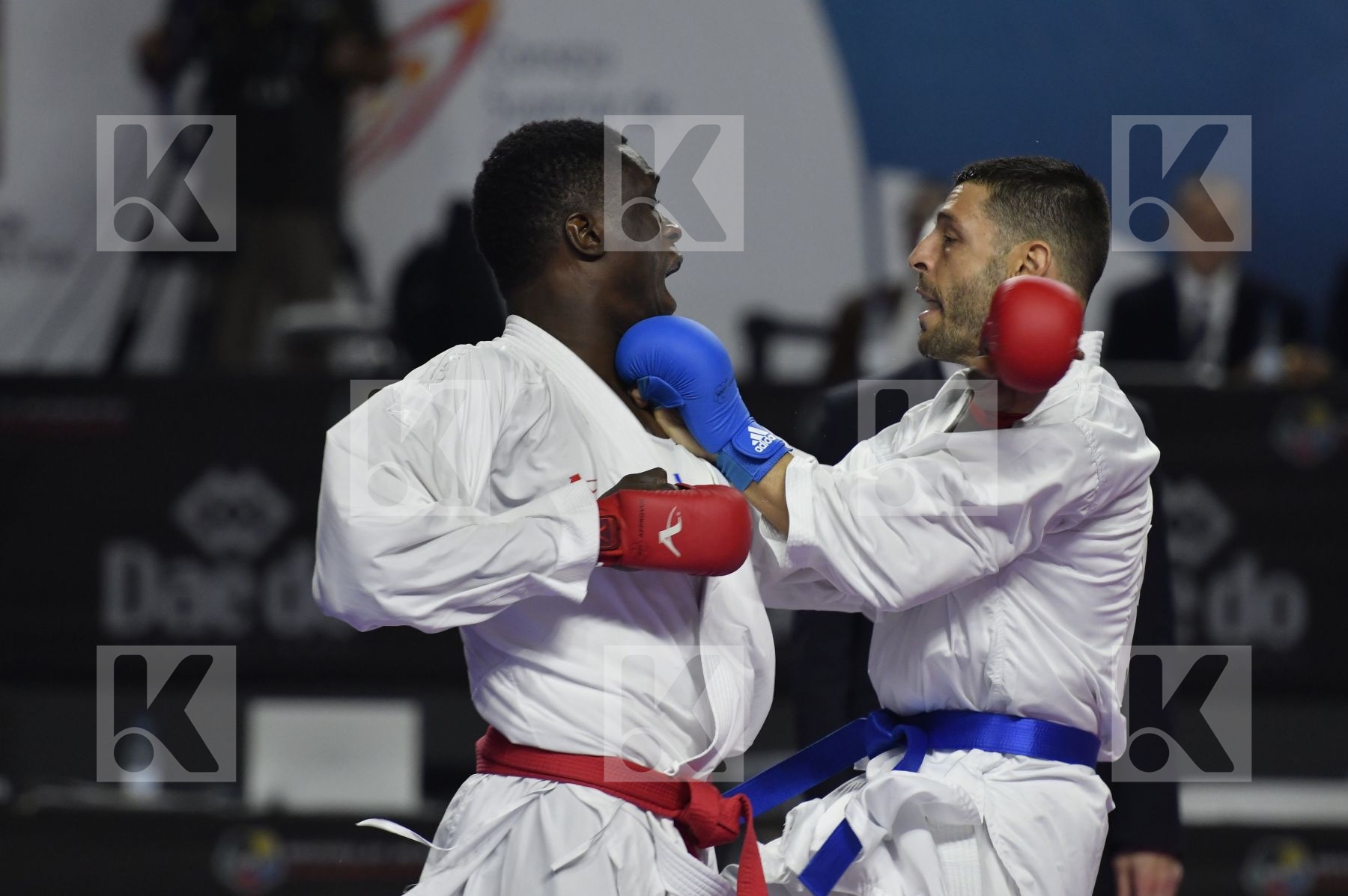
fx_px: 15717
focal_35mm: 420
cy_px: 448
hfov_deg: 4.9
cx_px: 674
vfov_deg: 3.3
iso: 1250
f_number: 4
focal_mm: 280
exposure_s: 1/800
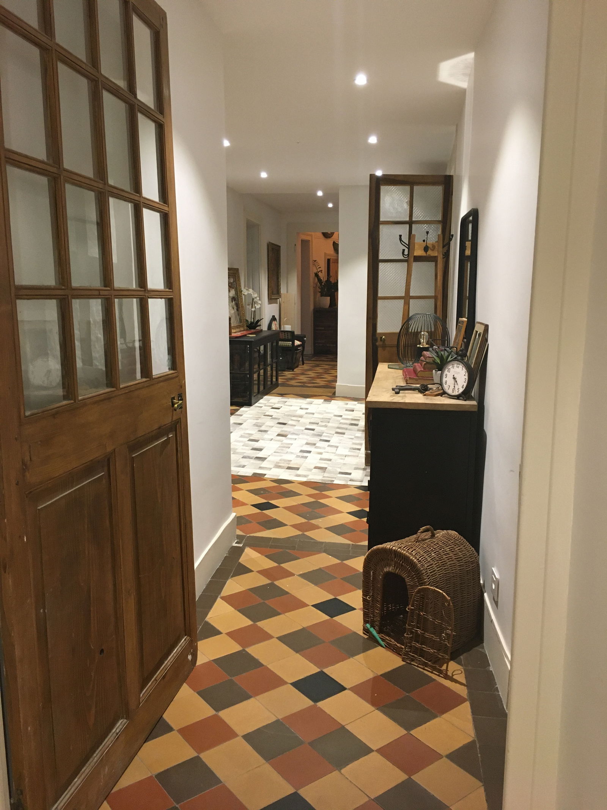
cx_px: 304
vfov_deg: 61.7
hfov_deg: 48.2
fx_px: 678
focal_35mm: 29
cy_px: 405
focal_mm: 4.15
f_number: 2.2
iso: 200
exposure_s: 1/33
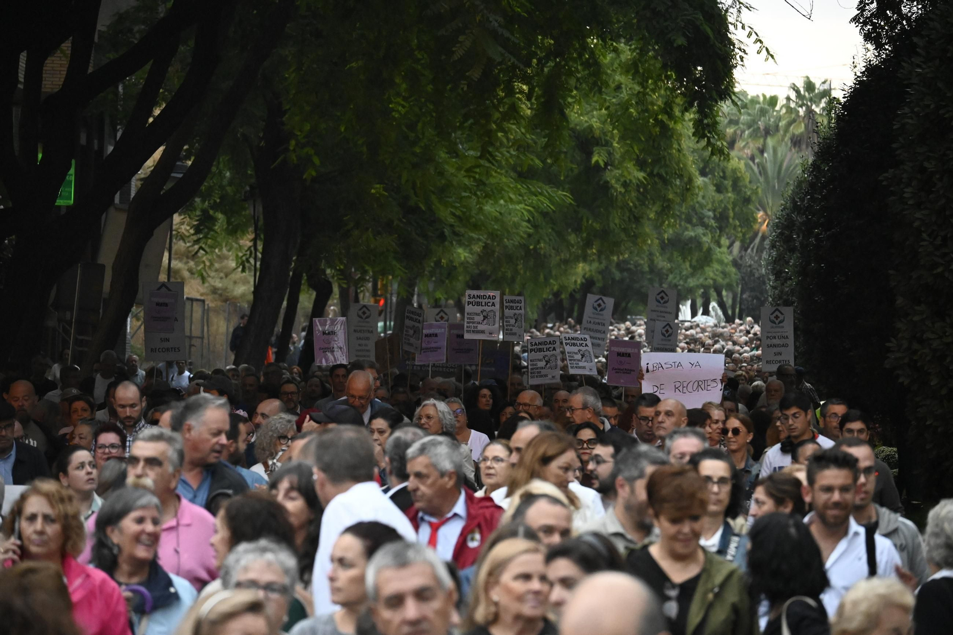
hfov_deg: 9.8
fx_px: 5558
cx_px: 476
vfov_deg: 6.5
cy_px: 318
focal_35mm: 210
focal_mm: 140
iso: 5000
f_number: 5.6
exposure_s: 1/125
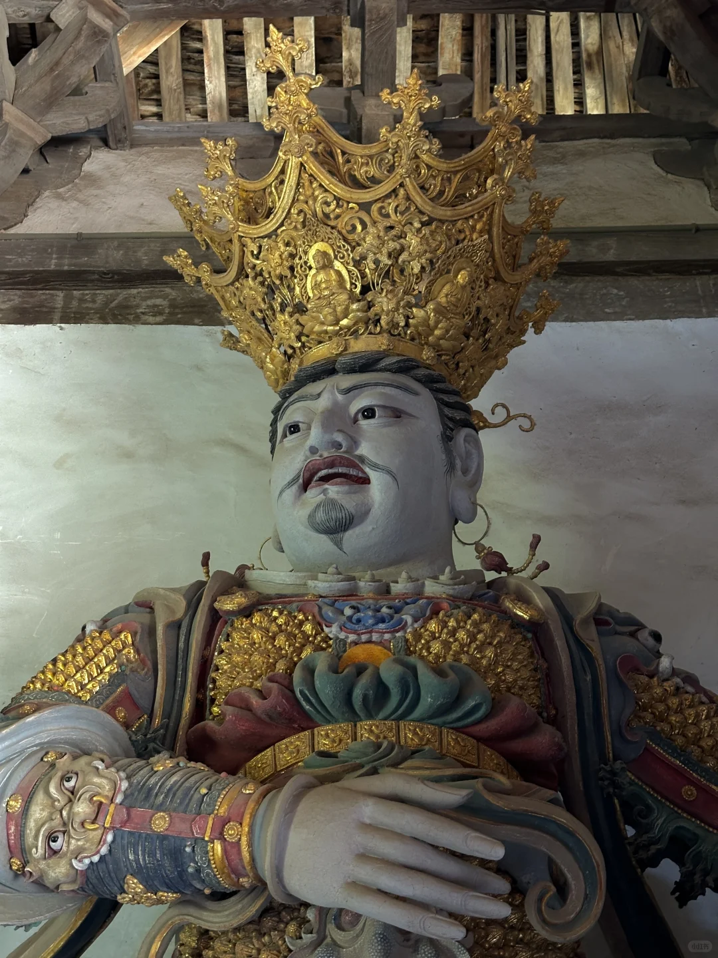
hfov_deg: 30.3
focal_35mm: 48
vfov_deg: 39.7
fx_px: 1327
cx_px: 359
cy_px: 479
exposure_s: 1/48
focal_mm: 6.86
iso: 250
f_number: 1.78
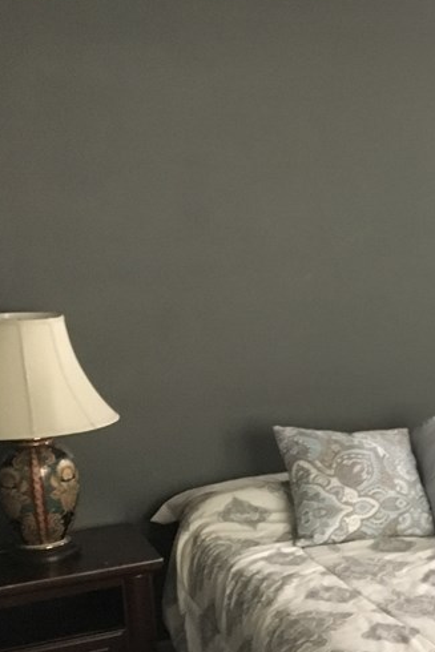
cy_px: 427
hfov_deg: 18.8
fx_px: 1141
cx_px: 672
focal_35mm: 63
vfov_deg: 31.7
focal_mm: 4.15
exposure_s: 1/15
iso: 640
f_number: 2.2
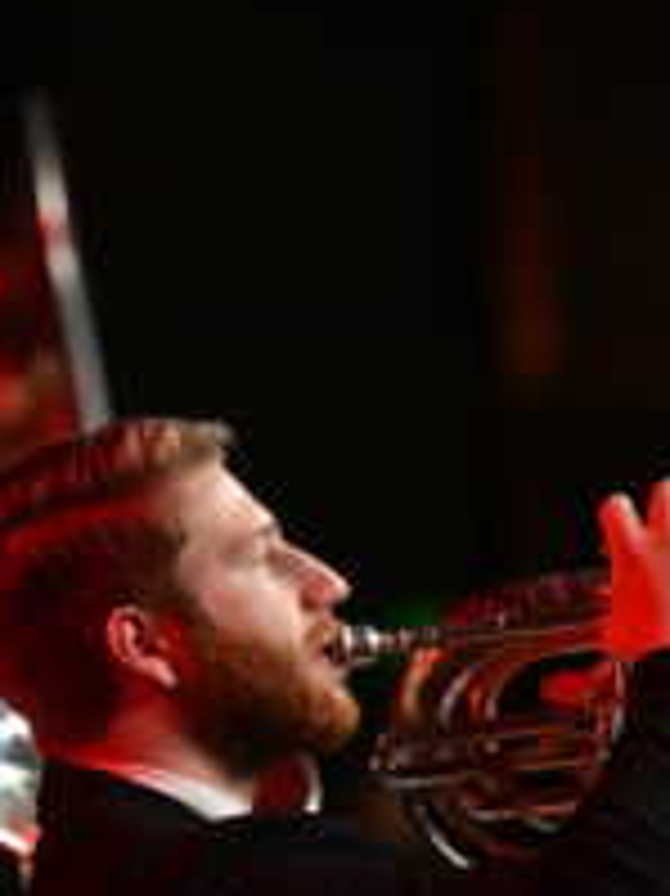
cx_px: 81
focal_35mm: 483
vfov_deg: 4.1
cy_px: 583
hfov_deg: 3.1
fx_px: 12478
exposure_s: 1/80
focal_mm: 200
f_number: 2.8
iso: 500
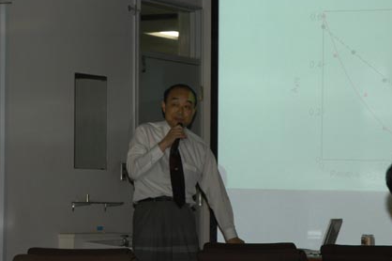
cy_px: 118
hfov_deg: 12.3
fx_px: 1824
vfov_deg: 8.2
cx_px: 198
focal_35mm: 168
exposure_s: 1/60
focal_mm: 85
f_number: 5.6
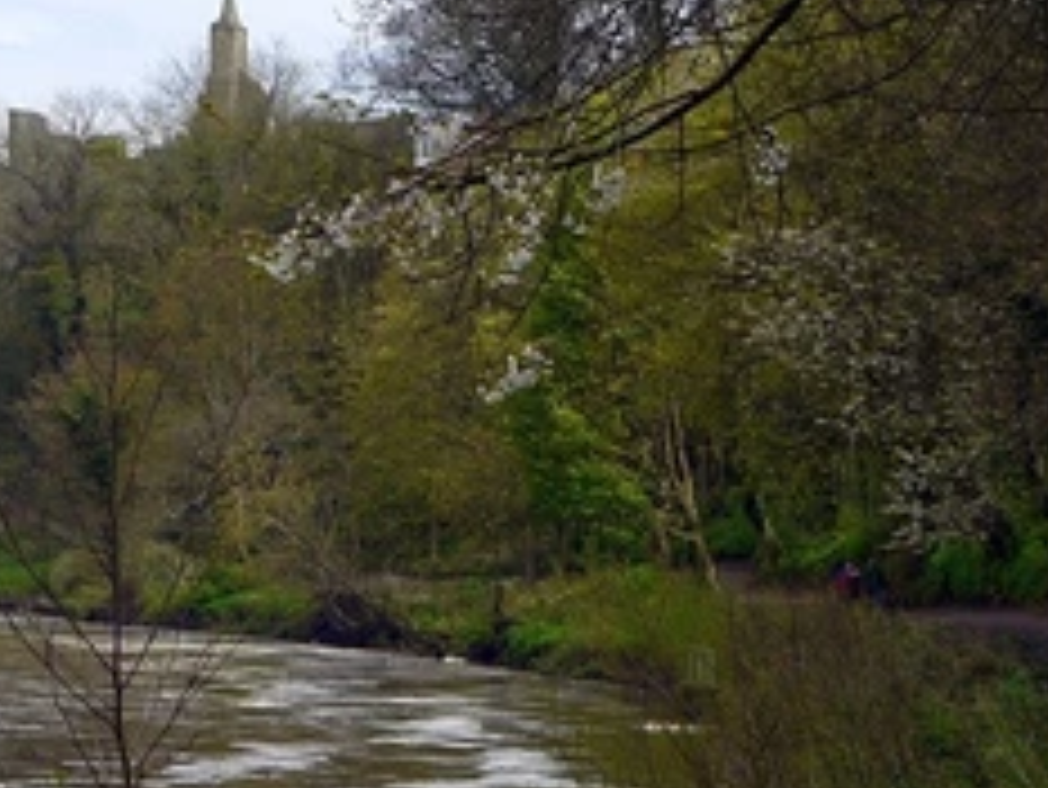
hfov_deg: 13.6
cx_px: 108
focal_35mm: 144
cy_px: 590
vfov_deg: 10.3
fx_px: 4362
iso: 100
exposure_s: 1/400
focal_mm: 35
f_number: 8
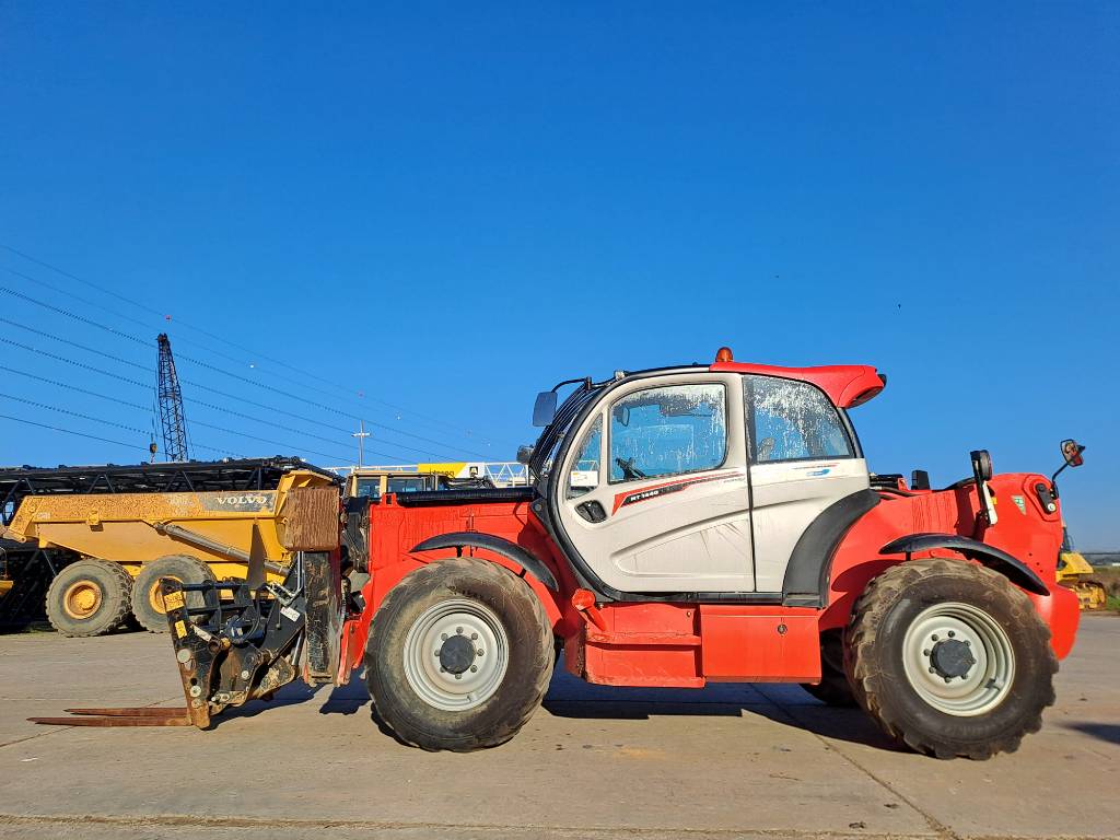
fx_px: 809
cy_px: 420
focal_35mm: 25
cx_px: 560
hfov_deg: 69.4
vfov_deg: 54.9
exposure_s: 1/2336
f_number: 1.8
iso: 32
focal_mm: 4.65
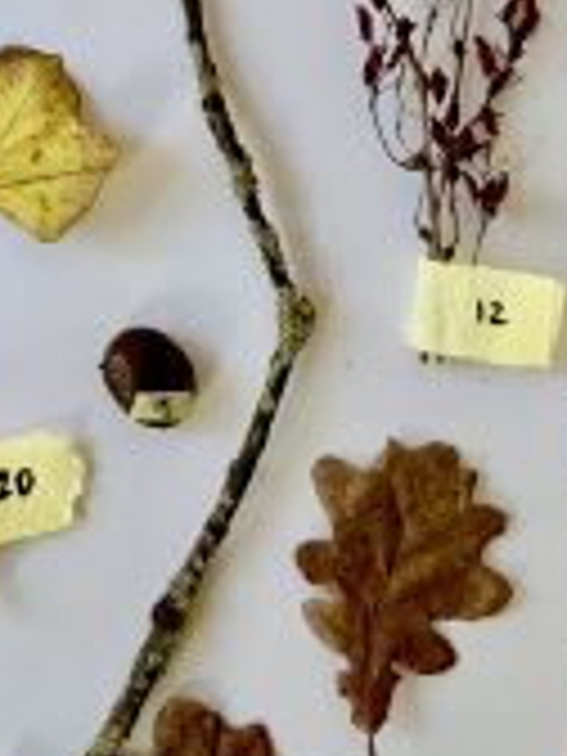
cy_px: 63
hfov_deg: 20.5
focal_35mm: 69
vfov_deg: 27.1
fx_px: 1507
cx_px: -22
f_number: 1.8
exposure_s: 1/83
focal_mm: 3
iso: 64
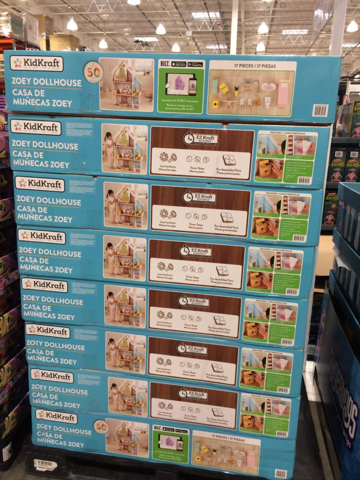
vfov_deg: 61.7
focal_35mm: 29
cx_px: 180
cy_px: 240
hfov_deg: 48.2
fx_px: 402
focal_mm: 4.15
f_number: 2.2
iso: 80
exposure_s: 1/30
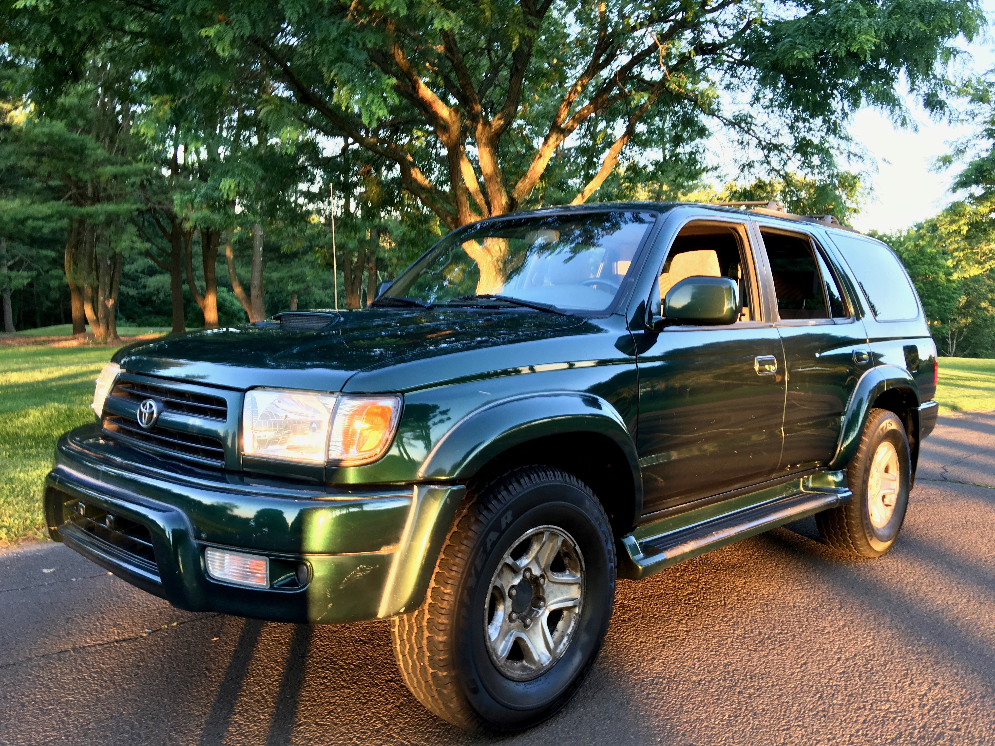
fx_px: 834
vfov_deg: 48.2
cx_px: 498
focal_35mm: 29
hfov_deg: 61.7
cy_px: 373
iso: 32
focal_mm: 4.15
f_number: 2.2
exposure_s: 1/40
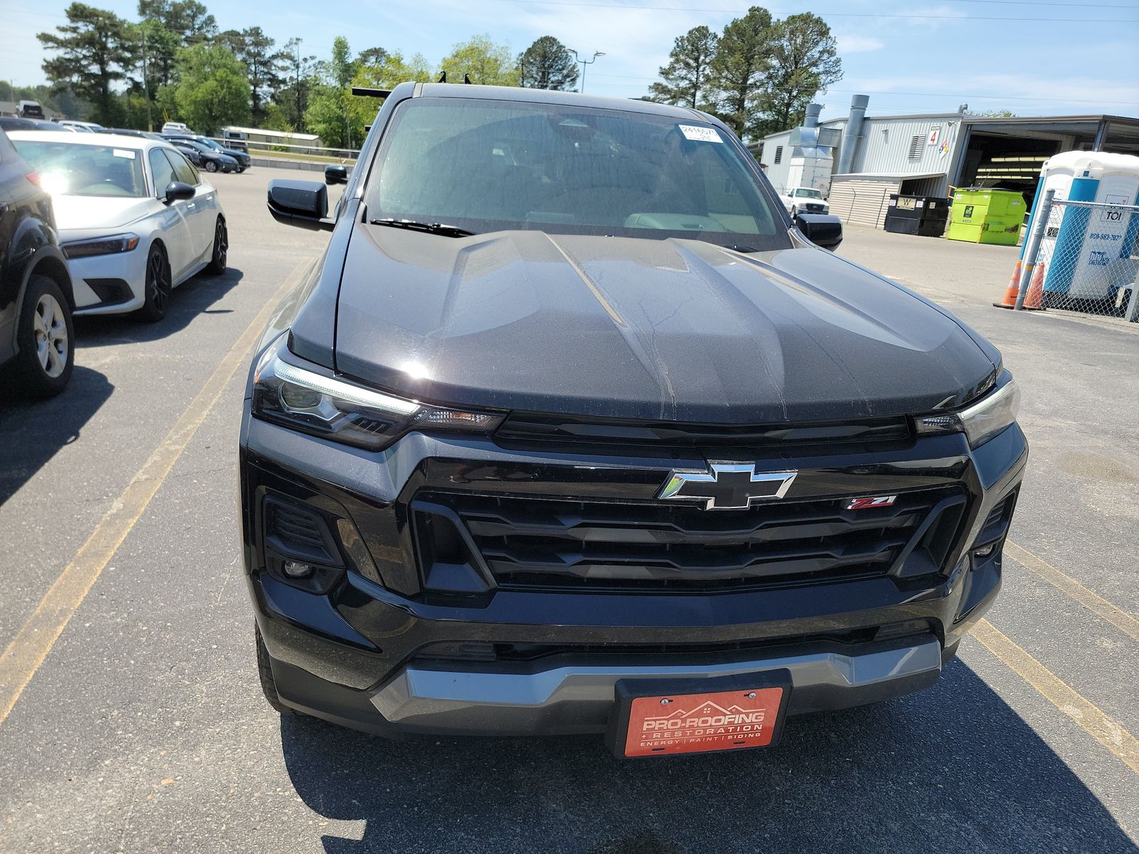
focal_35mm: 24
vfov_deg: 56.8
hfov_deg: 71.6
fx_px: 790
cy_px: 427
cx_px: 570
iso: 50
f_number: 1.8
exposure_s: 1/600
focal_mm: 6.7
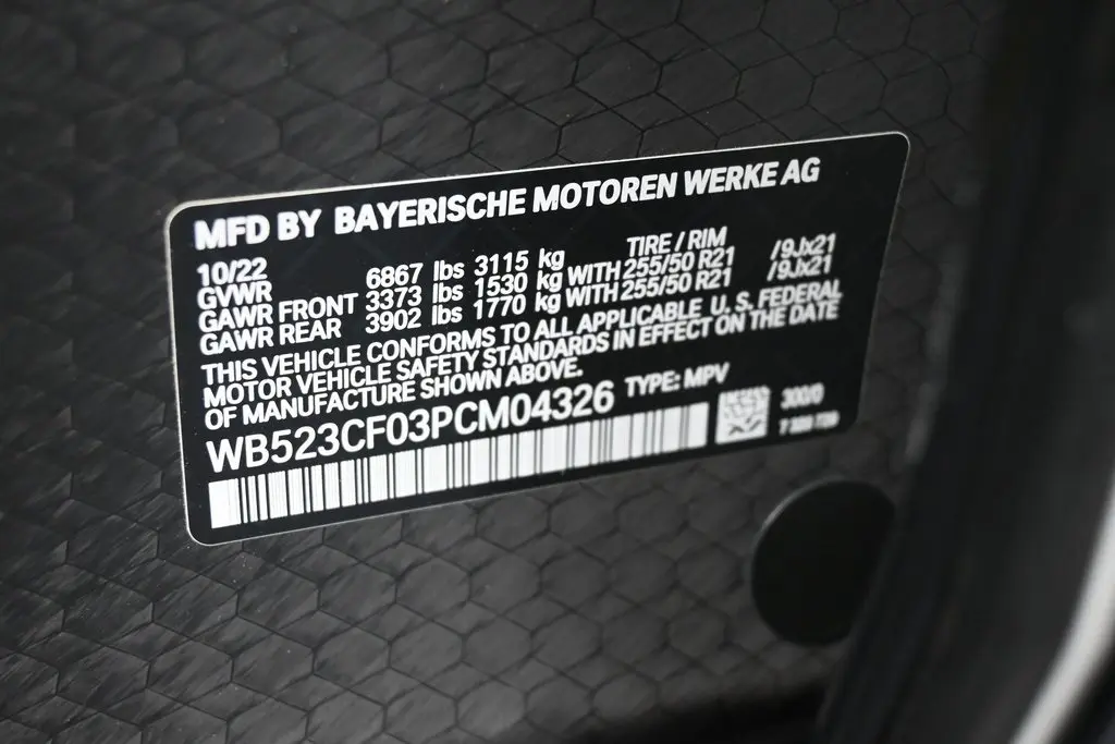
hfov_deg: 41.7
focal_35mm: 47
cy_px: 372
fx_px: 1464
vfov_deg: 28.5
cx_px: 558
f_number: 5
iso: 2500
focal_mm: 31.5
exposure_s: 1/125
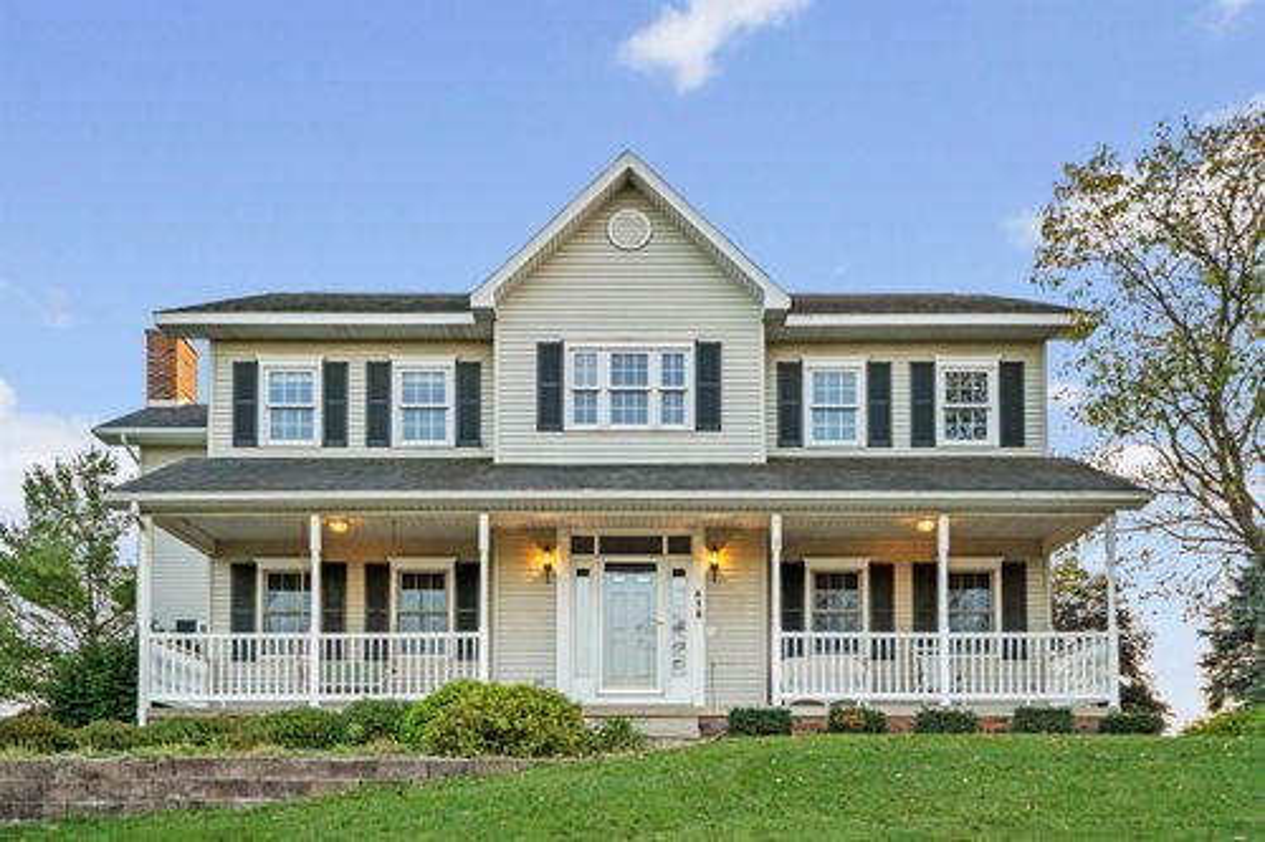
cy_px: 421
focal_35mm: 33
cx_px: 632
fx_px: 1159
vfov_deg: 39.9
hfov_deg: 57.2
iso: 400
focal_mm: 33
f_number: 9
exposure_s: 1/200
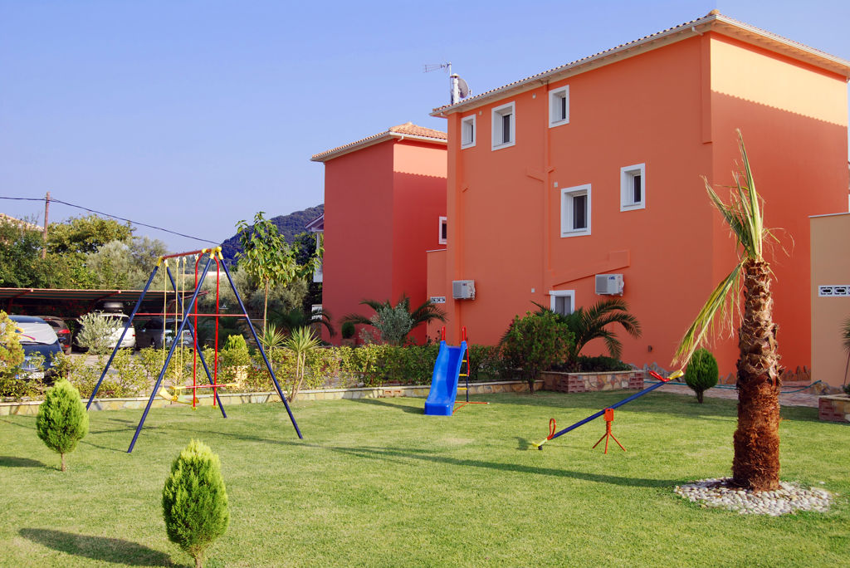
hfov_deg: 55.1
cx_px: 425
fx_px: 815
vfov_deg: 38.4
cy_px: 284
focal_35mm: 34
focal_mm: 23
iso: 100
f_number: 6.3
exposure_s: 1/160
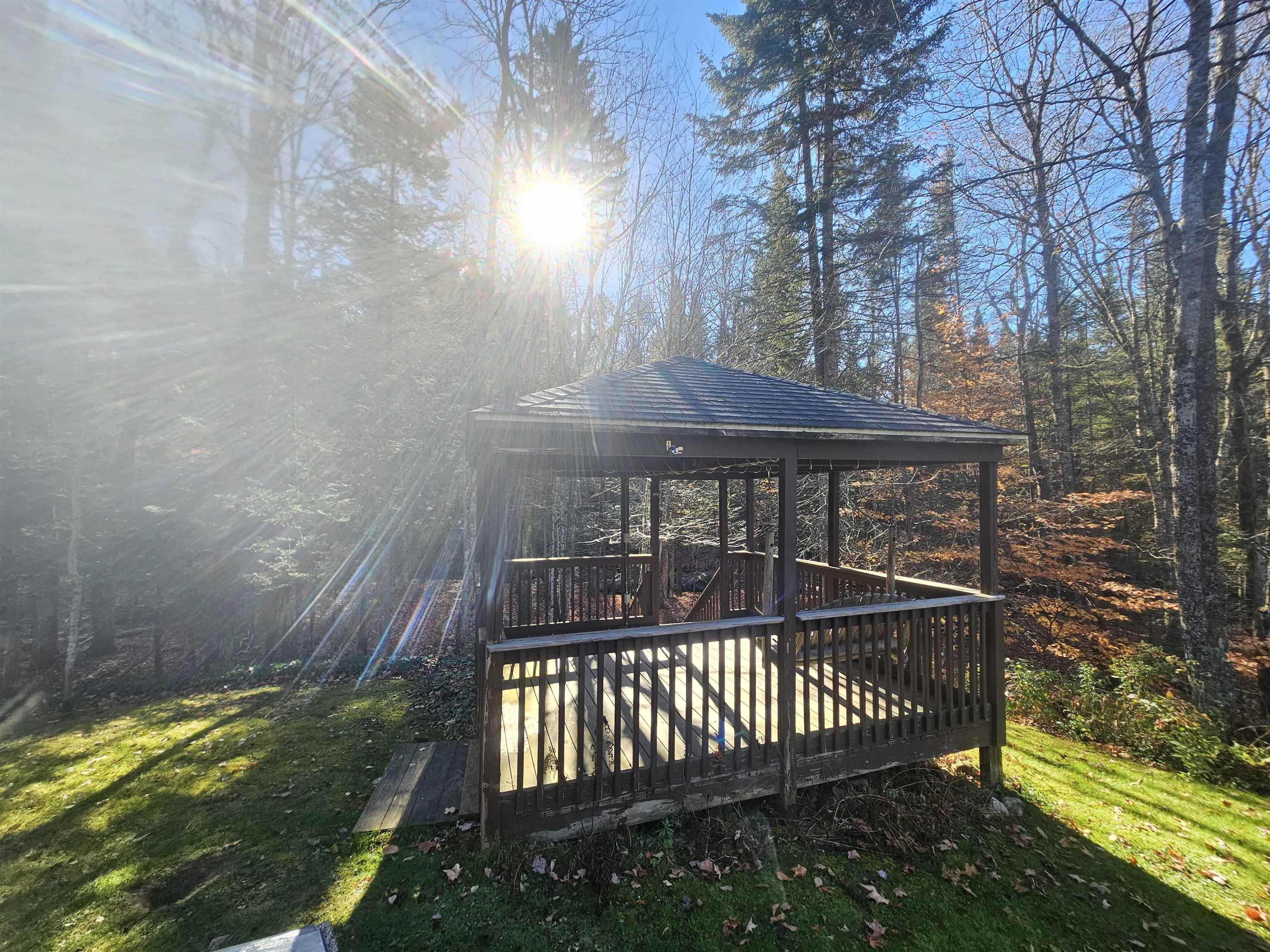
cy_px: 476
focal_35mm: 13
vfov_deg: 89.9
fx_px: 477
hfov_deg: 106.2
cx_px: 635
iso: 64
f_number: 2.2
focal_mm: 2.2
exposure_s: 1/298
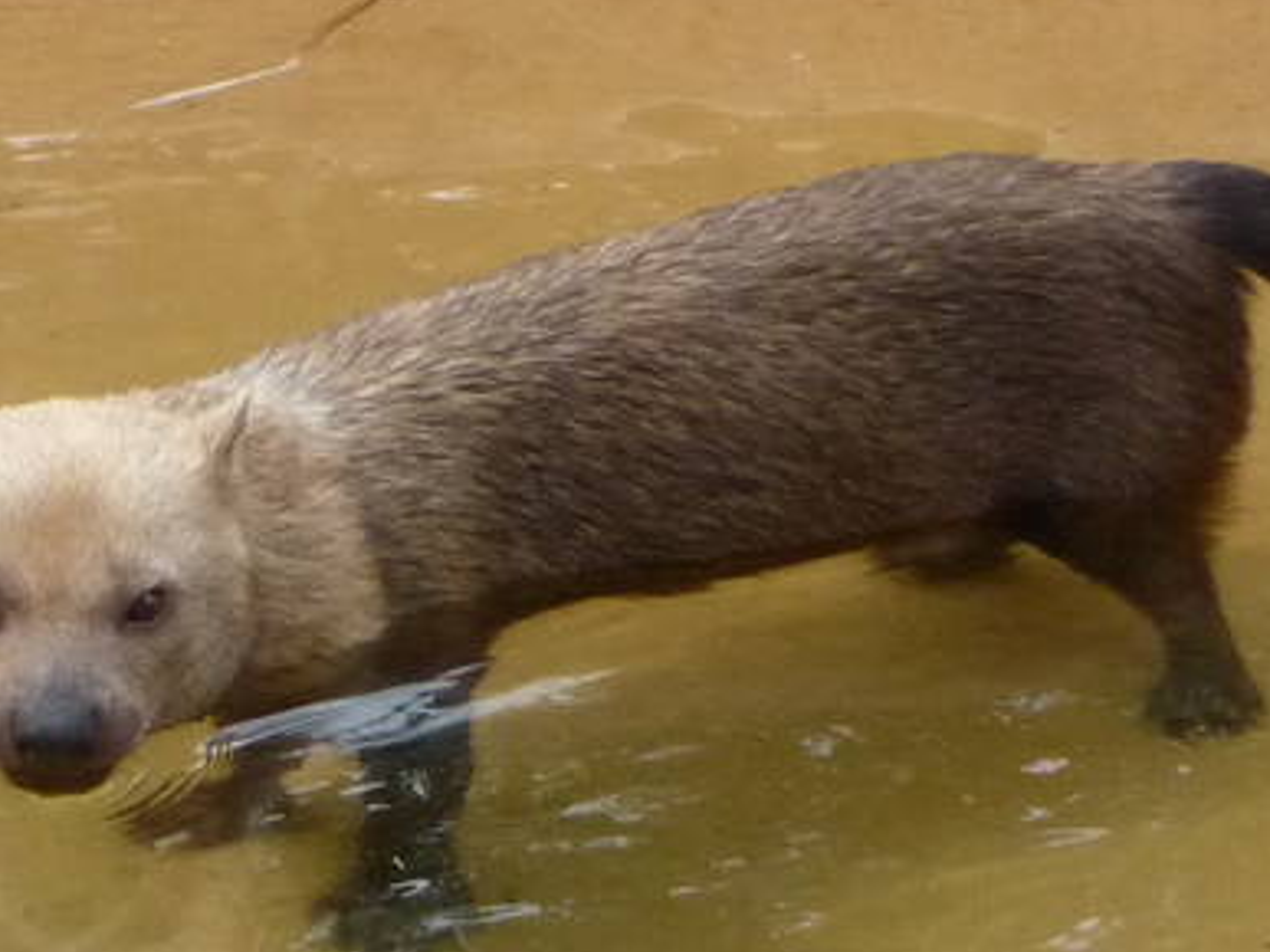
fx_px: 12727
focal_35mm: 347
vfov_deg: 4.3
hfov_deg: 5.6
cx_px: -1053
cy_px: 479
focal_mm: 14.2
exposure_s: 1/500
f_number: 4.7
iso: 250
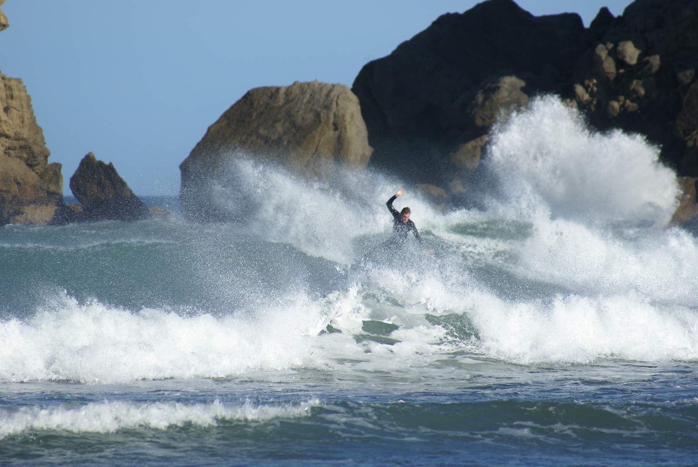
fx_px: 8735
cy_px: 234
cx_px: 349
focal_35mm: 450
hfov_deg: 4.6
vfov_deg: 3.1
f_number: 7.1
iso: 100
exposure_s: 1/500
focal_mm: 300
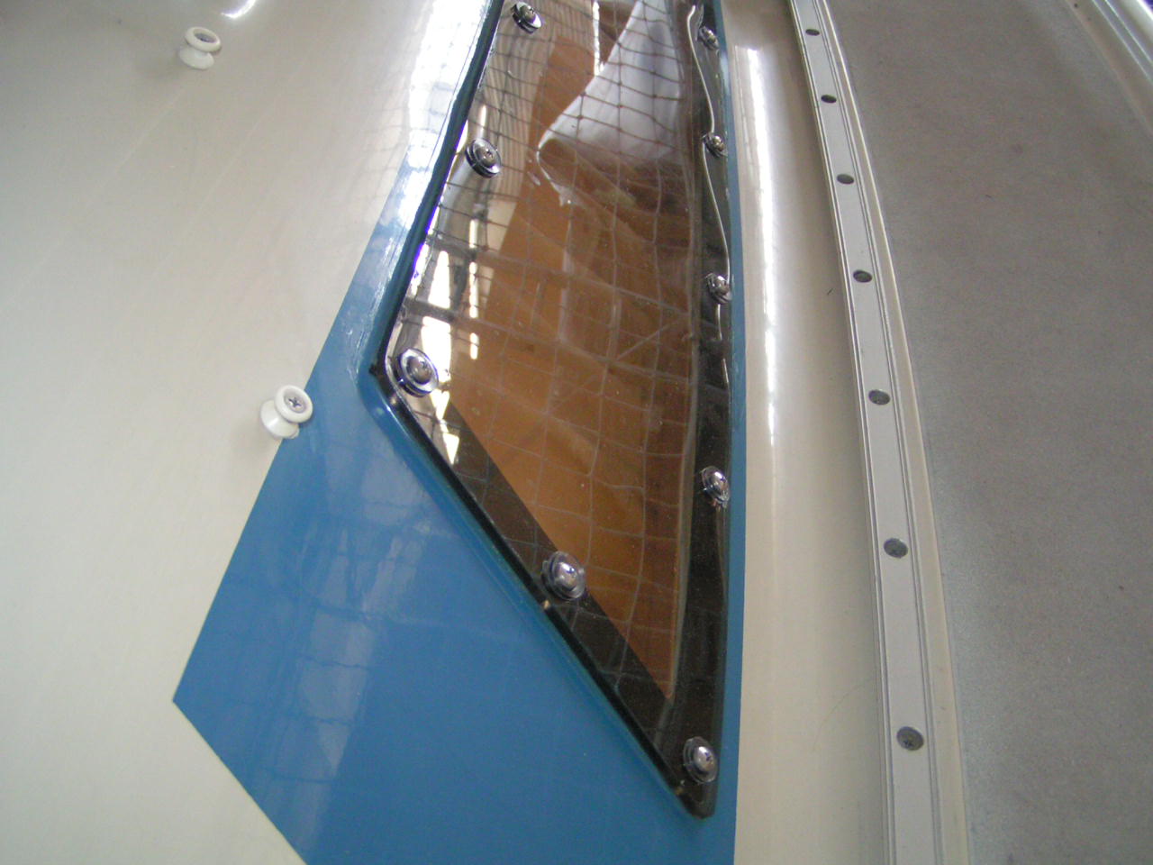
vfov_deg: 37.7
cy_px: 432
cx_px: 576
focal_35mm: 38
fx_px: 1266
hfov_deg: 49.0
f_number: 2.8
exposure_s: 1/40
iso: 200
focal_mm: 5.8
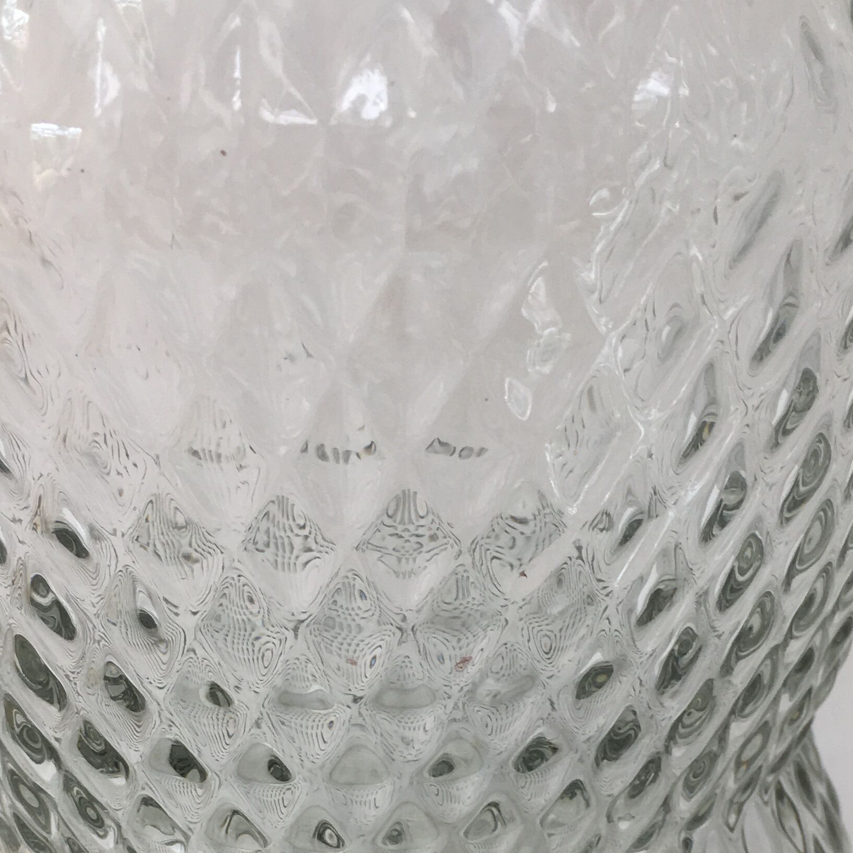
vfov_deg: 26.4
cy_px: 758
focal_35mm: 63
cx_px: 380
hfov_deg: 27.3
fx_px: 1756
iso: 32
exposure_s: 1/100
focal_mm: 4.15
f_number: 2.2
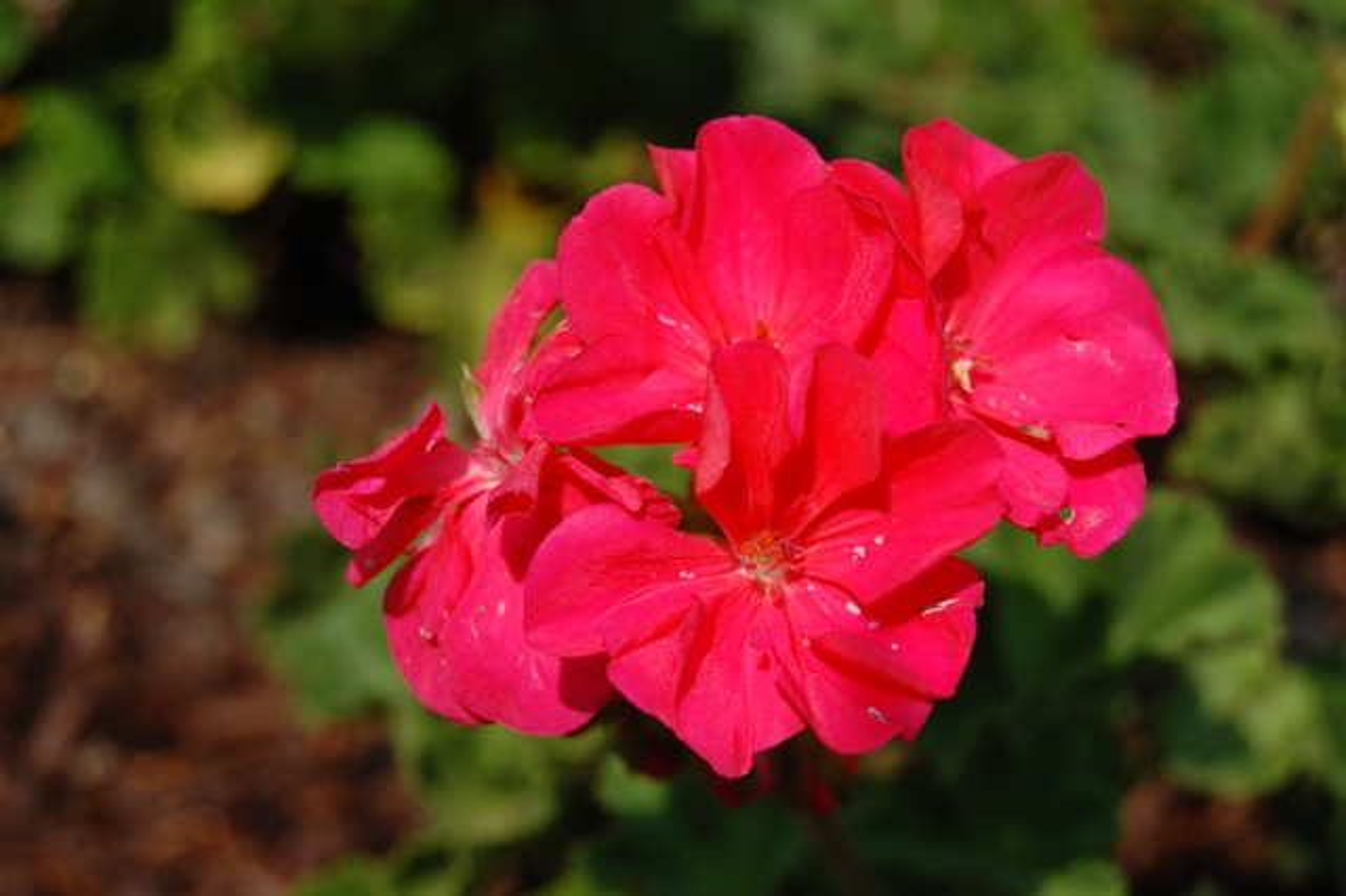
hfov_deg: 24.6
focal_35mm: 82
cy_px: 448
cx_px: 673
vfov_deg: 16.5
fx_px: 3083
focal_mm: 55
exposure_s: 1/500
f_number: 8
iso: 200
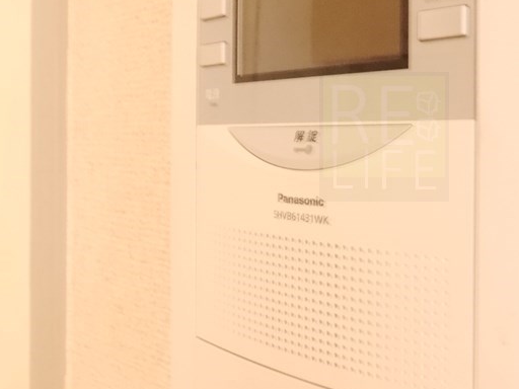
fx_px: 525
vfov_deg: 40.3
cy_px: 137
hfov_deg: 50.6
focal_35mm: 35
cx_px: 384
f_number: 4
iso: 3200
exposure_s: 1/5
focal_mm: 7
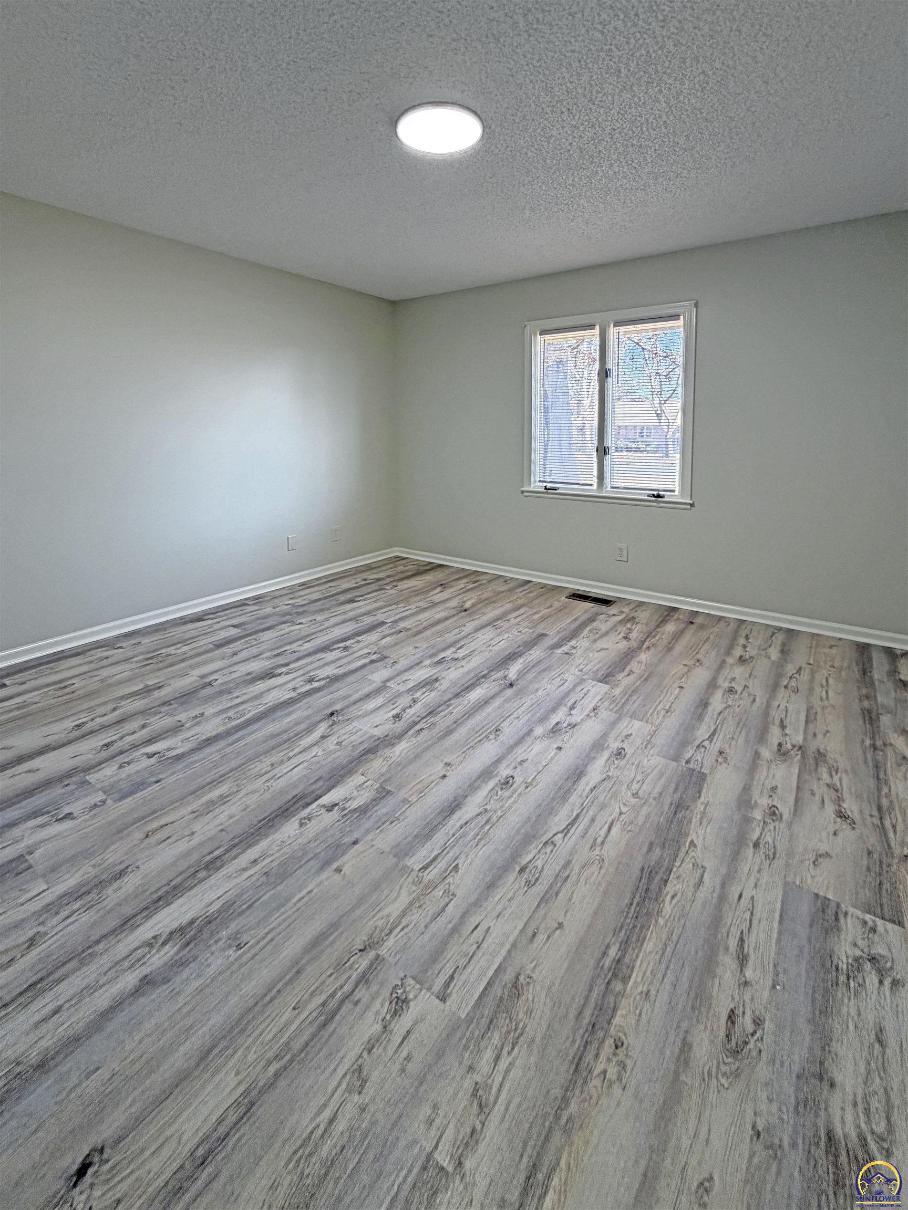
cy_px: 605
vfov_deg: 102.1
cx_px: 454
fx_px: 490
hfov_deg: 85.7
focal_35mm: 14
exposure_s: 1/120
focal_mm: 2.22
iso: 200
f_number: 2.2
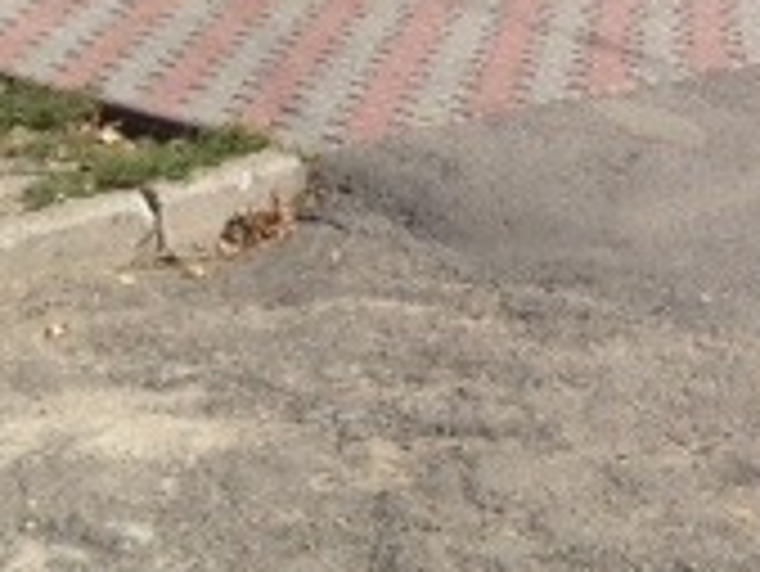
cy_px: -495
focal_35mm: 125
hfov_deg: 15.4
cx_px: 827
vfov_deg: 11.0
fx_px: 2746
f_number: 2.4
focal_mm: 4.12
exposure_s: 1/1085
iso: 50
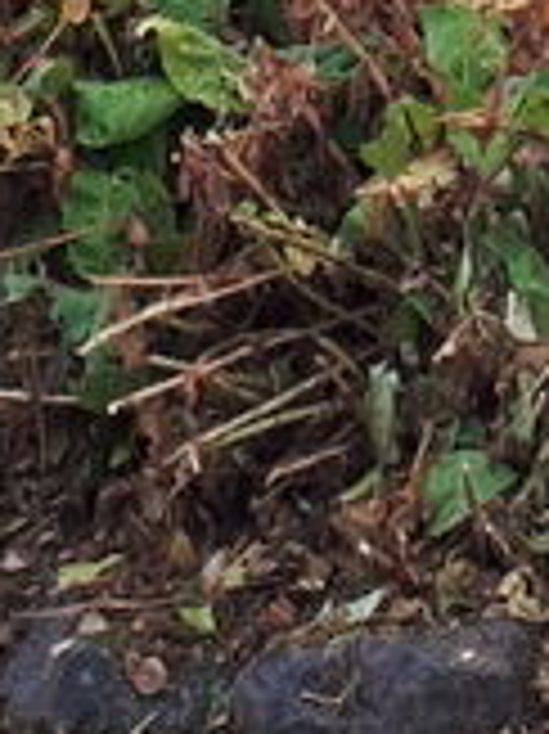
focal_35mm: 199
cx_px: 500
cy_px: -1590
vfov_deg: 8.2
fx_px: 4214
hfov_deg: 7.4
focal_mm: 3.6
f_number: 1.9
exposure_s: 1/33
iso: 40
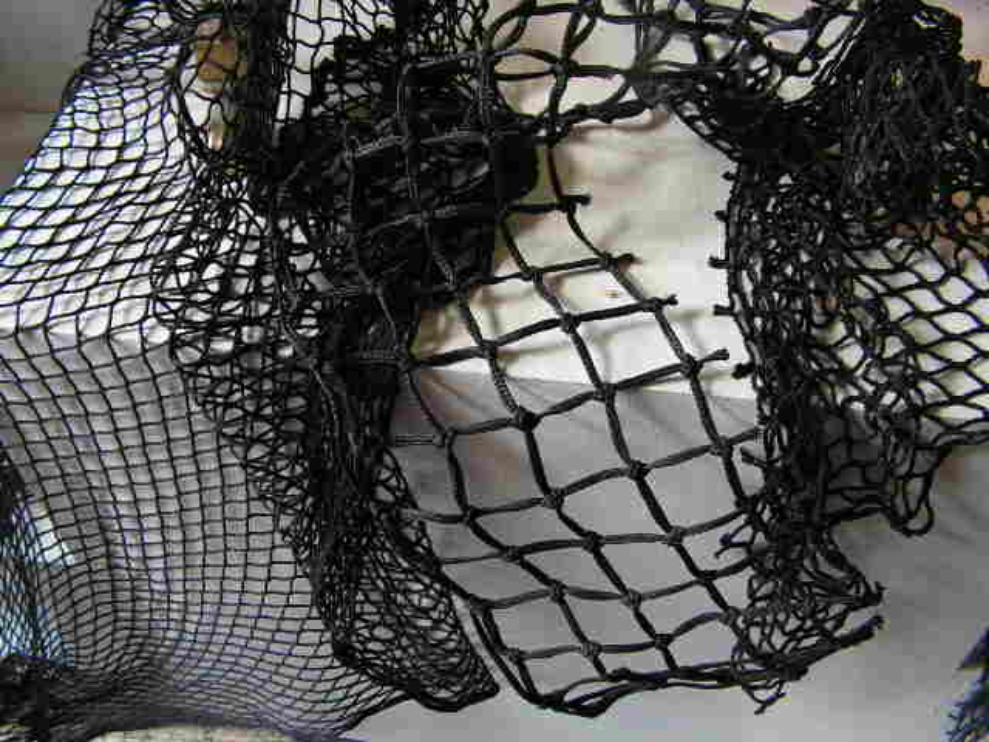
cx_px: 494
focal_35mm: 36
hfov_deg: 51.4
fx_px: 1029
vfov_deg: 39.7
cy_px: 371
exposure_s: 1/30
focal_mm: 6
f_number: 3.2
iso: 200
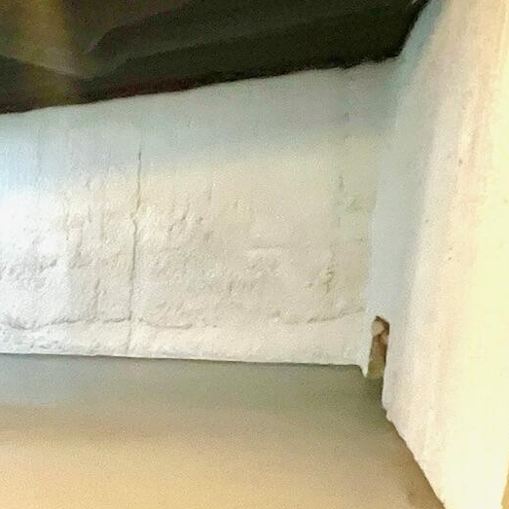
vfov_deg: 36.0
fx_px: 749
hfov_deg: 25.1
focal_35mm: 45
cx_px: -309
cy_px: 424
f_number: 1.8
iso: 800
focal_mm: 1.57
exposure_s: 1/60
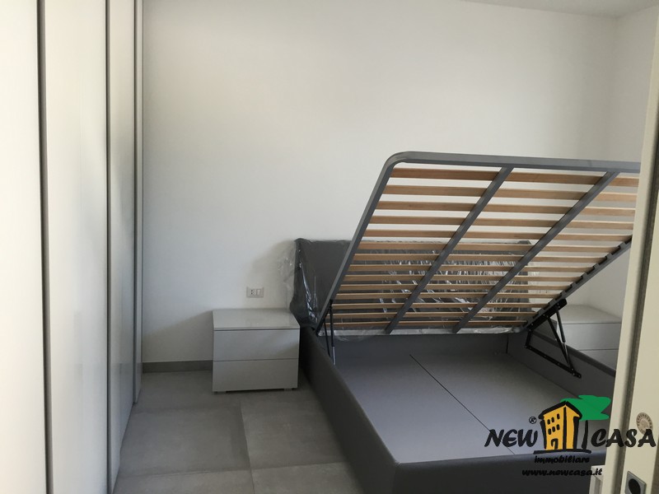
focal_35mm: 29
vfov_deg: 48.2
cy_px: 247
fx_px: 552
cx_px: 330
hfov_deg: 61.7
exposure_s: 1/33
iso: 50
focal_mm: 4.15
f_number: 2.2
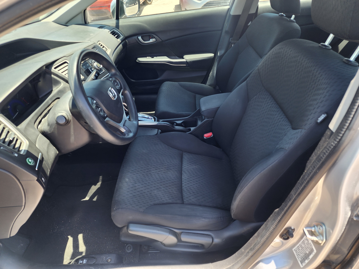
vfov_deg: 58.9
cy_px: 134
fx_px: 239
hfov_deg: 73.9
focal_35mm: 23
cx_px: 180
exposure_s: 1/180
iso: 40
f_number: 1.8
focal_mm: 6.4
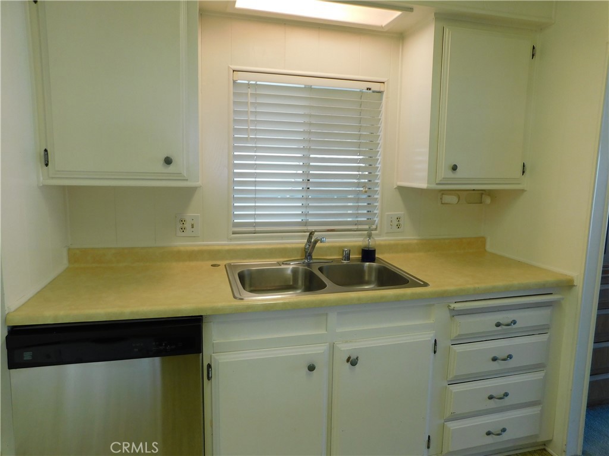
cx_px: 304
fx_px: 405
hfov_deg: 73.9
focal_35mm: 23
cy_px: 228
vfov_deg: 58.9
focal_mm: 4
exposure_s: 1/30
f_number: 3
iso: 125
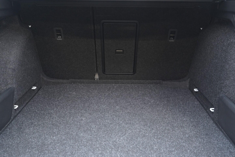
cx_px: 118
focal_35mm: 36
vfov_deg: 36.9
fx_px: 235
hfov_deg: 53.1
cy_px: 78
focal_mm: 24
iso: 1000
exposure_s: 1/40
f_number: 2.8
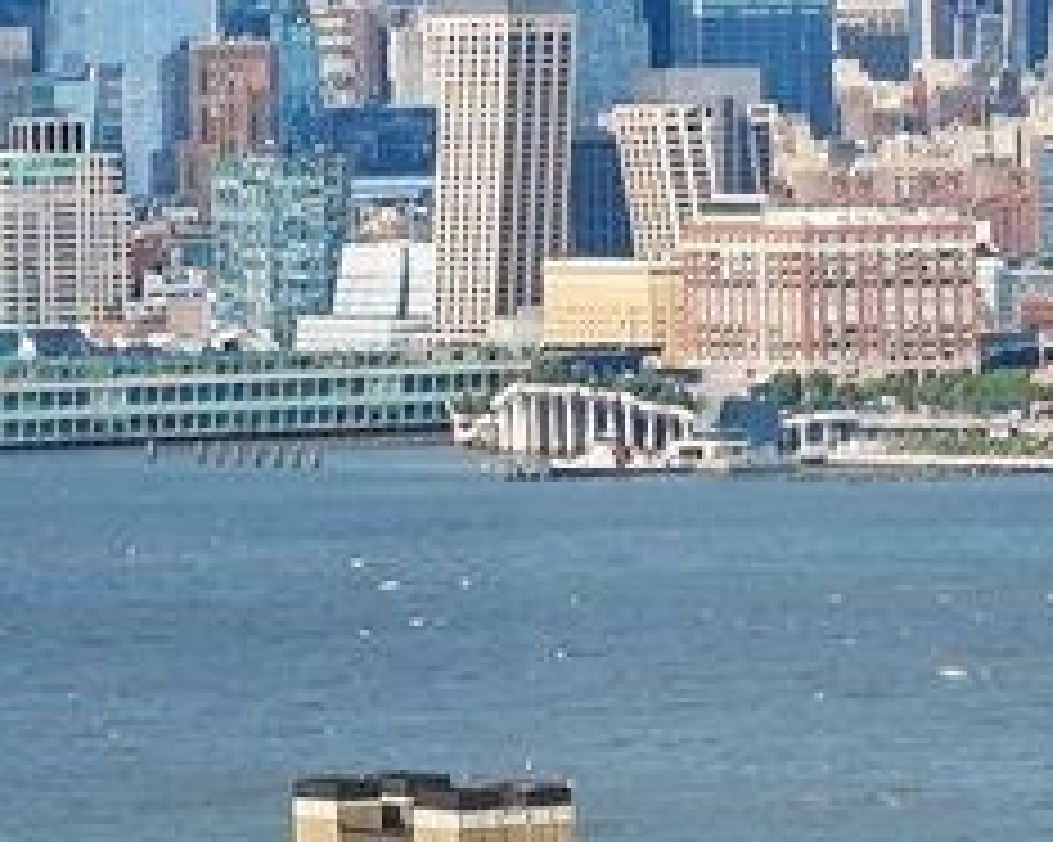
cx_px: 338
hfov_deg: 5.5
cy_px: 158
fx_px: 11028
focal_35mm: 354
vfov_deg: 4.4
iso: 50
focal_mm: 33
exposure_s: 1/160
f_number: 7.1
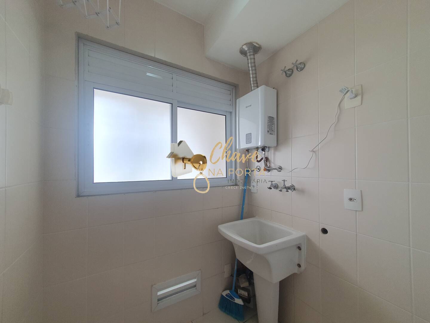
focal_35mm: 13
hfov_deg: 106.2
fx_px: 161
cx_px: 215
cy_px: 162
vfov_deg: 89.9
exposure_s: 1/120
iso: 50
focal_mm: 1.8
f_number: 2.2
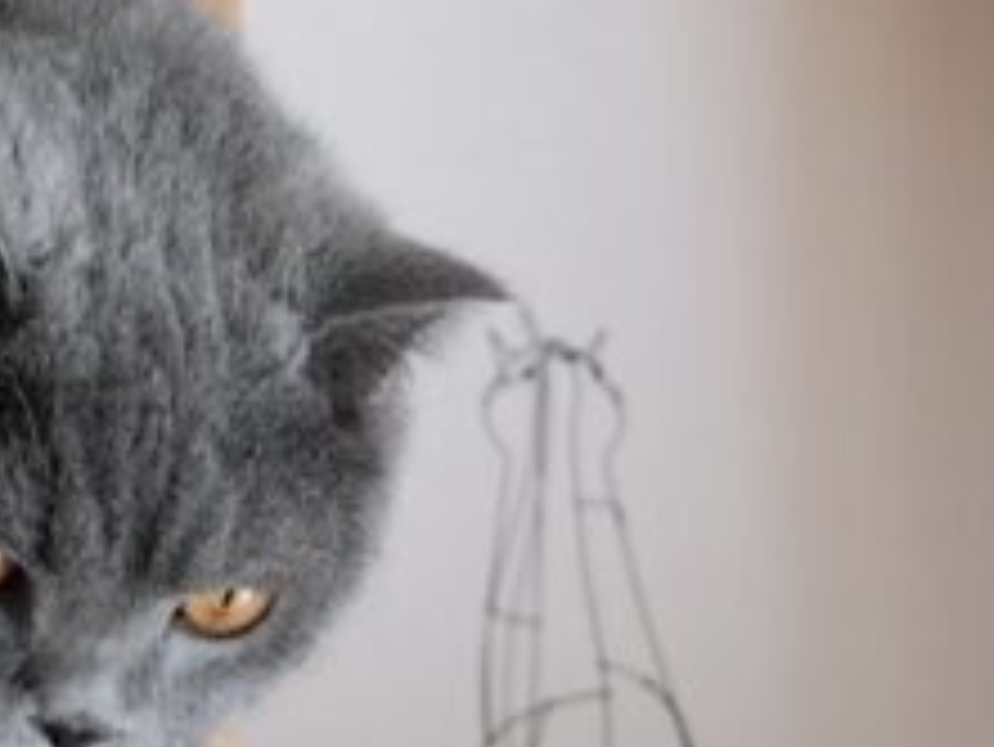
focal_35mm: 236
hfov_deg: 8.3
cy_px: 704
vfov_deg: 6.3
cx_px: 49
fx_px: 6780
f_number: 2.2
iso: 320
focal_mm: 35
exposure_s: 1/140
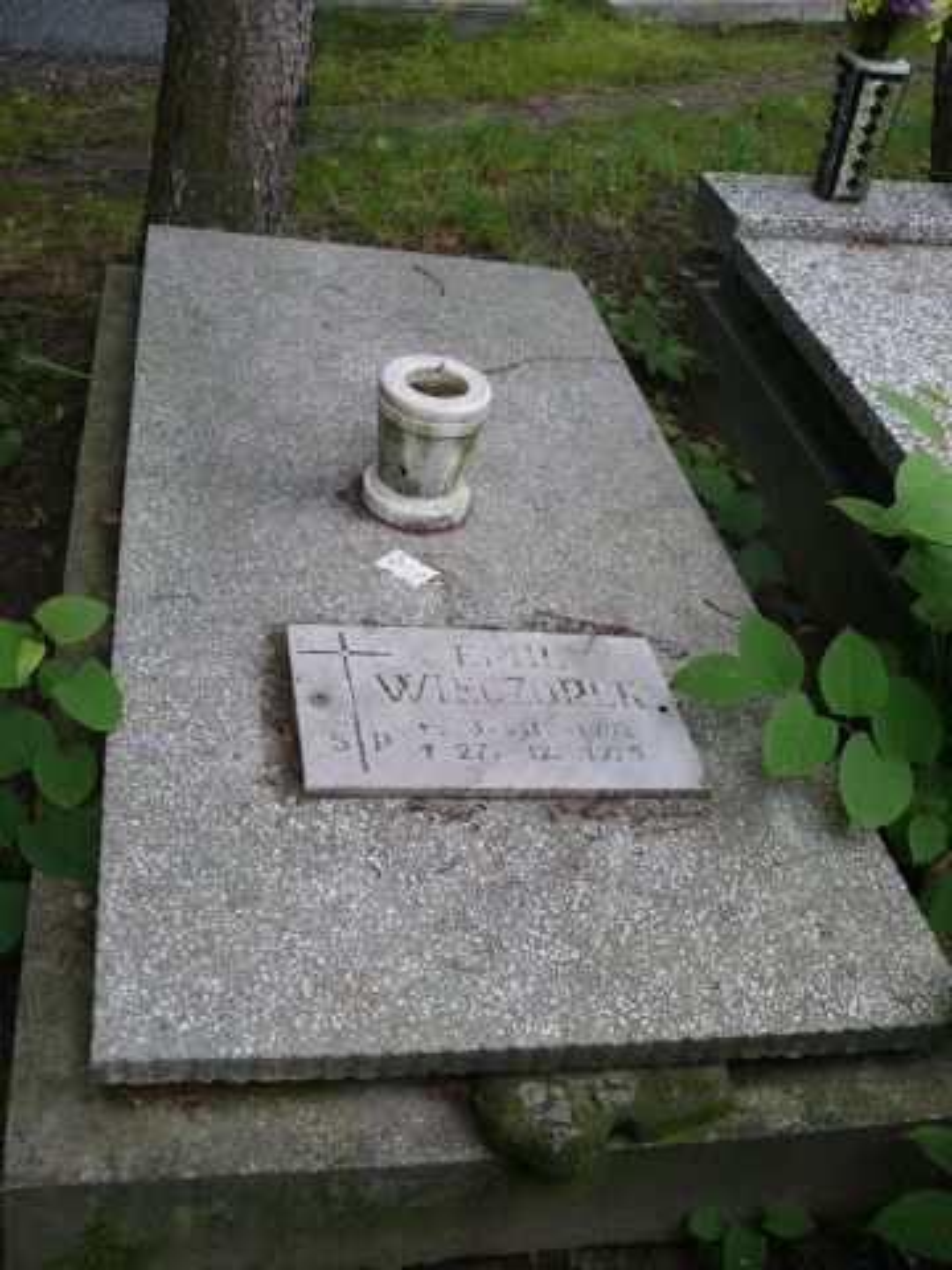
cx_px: 476
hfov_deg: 40.7
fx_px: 1283
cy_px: 635
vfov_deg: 52.6
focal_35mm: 35
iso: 100
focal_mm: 7.4
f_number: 2.8
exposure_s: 1/100
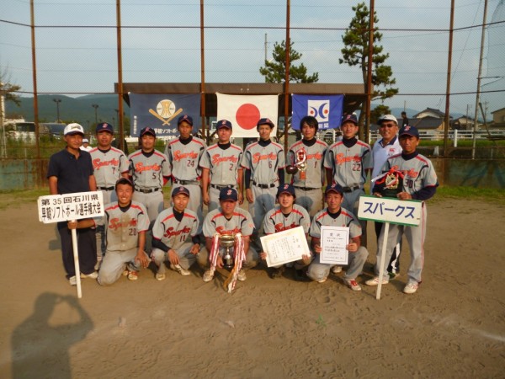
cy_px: 190
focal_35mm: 28
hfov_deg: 63.4
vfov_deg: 49.7
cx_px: 252
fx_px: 408
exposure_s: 1/100
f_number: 9
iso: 100
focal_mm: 5
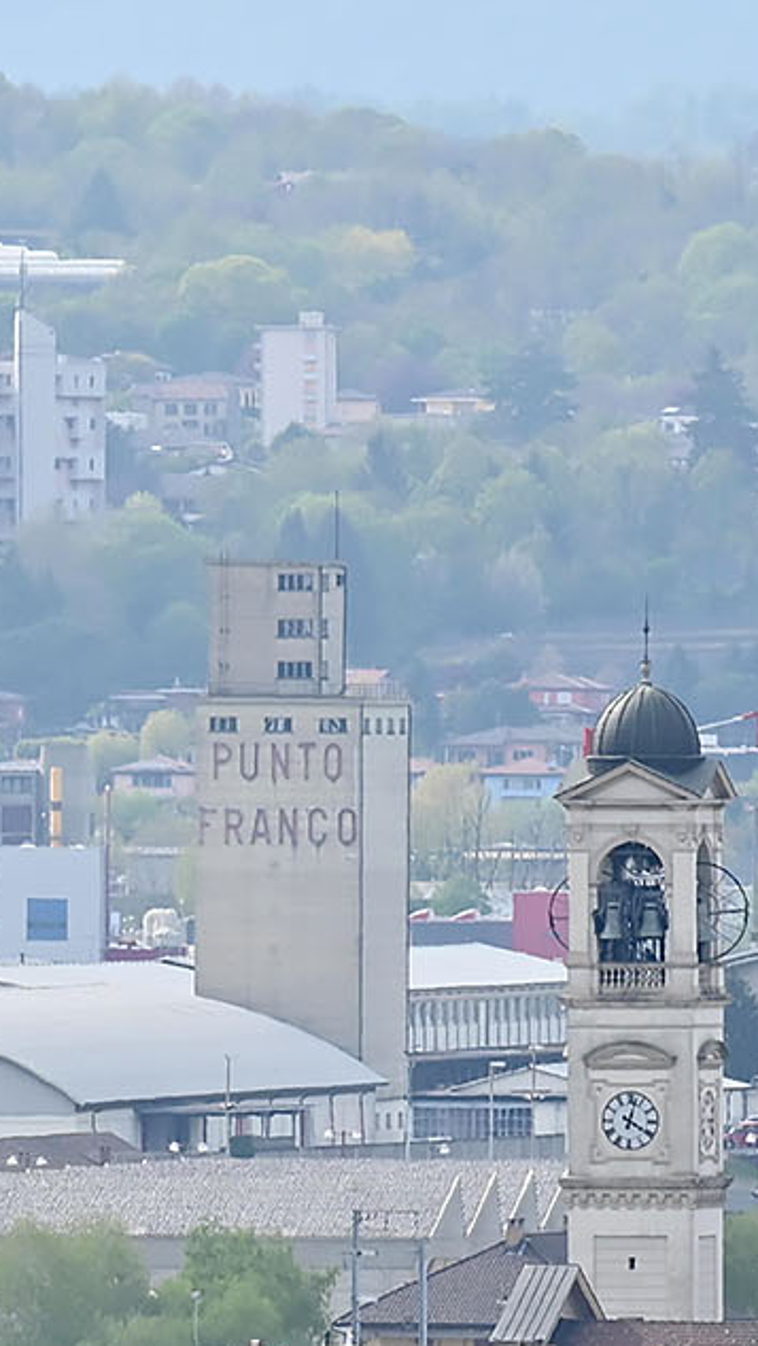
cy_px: 1611
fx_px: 28313
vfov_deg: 2.7
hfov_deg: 1.5
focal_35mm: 793
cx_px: -541
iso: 200
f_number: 11
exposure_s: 1/320
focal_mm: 200
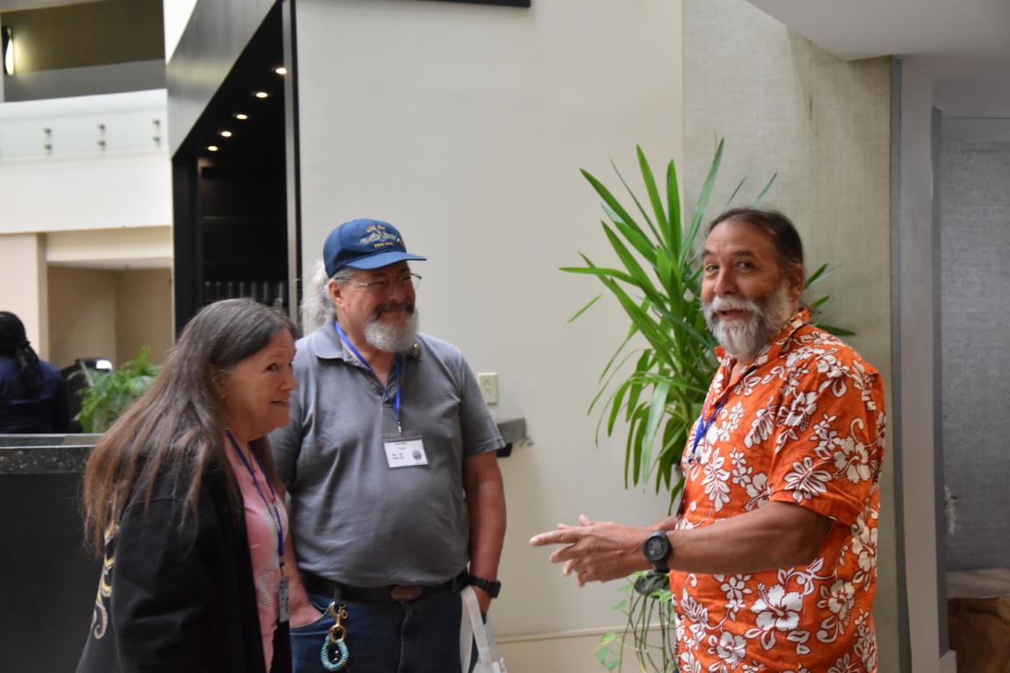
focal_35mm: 52
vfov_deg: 25.8
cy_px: 336
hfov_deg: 37.9
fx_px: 1473
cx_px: 505
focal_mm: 35
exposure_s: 1/60
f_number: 4.5
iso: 2000
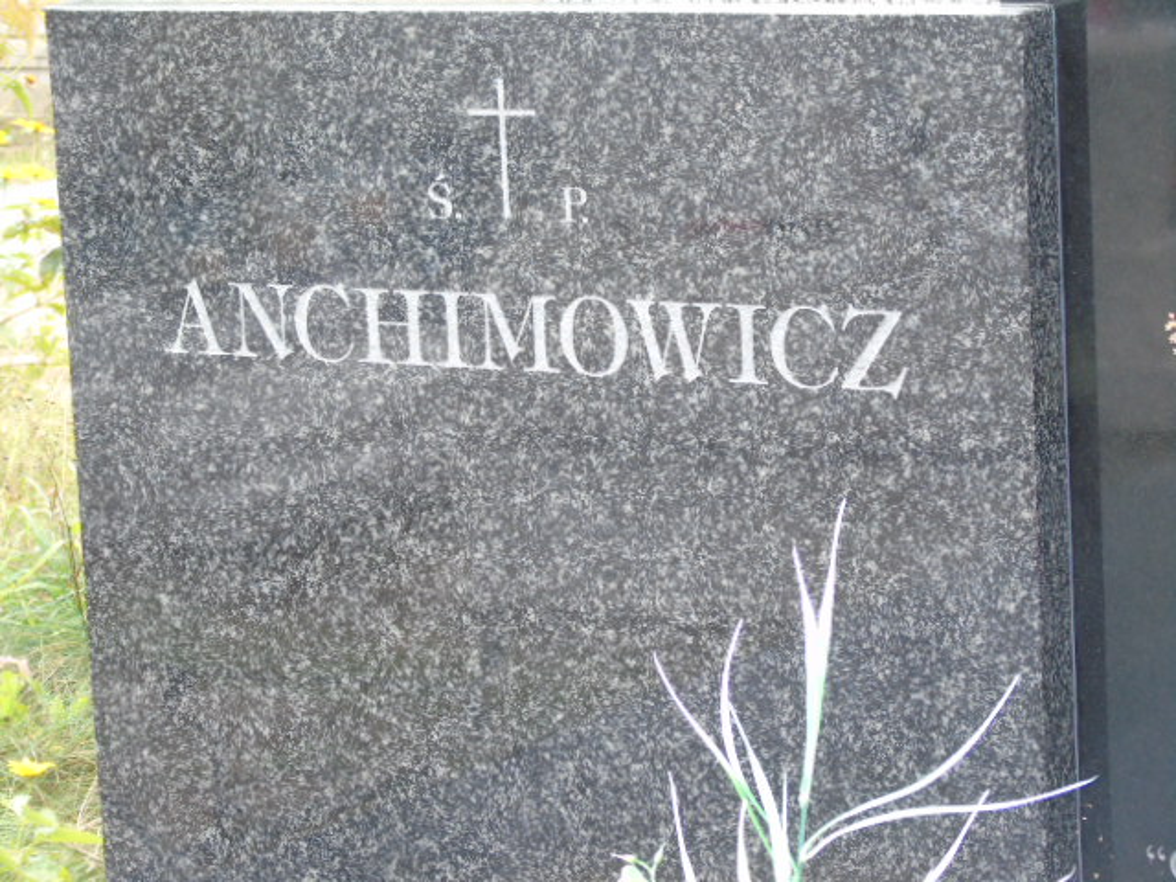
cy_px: 441
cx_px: 588
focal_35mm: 124
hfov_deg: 15.9
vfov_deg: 12.0
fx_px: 4213
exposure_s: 1/30
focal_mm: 22
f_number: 4.6
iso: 200
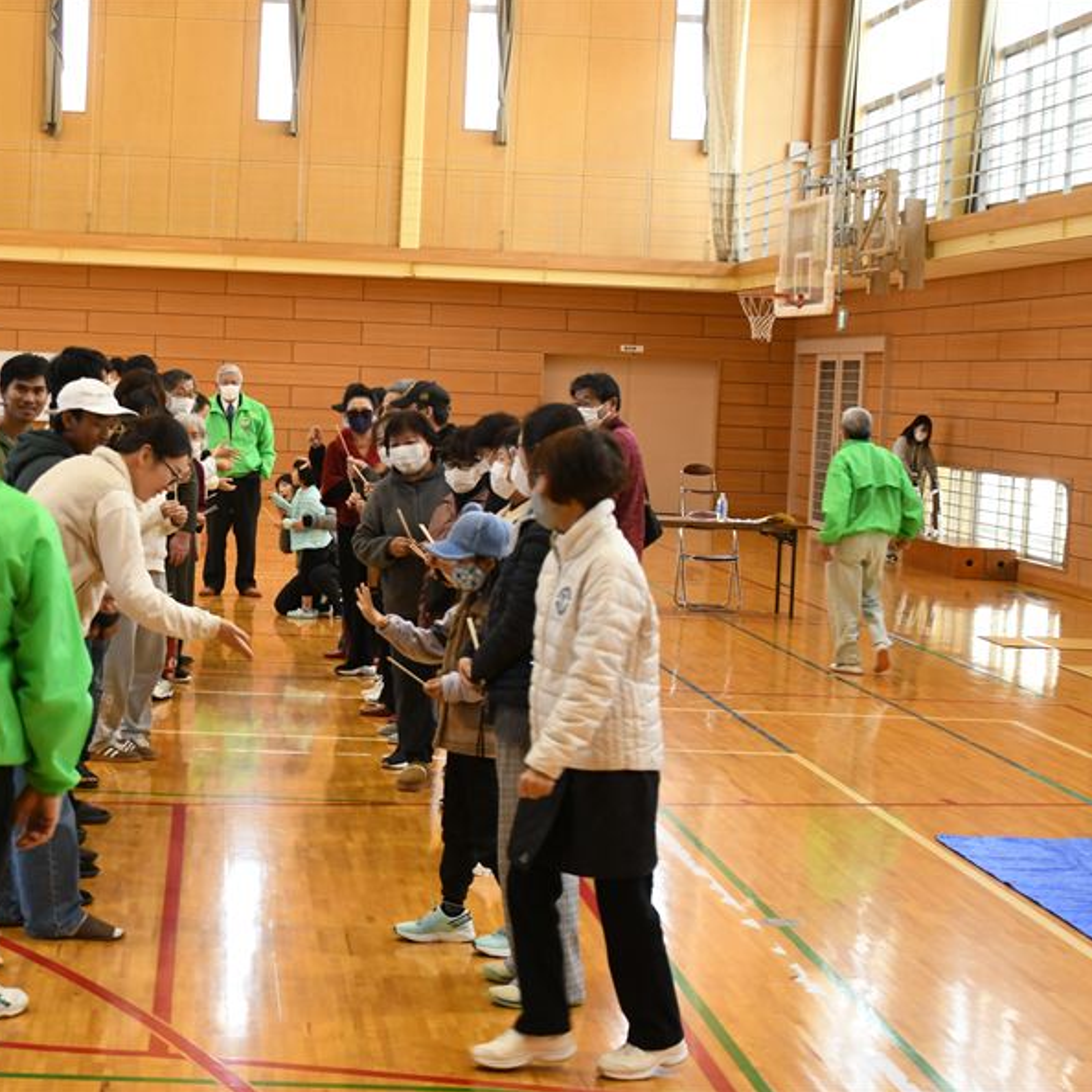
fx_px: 2391
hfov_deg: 25.5
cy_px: 544
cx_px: 331
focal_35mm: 67
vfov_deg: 25.7
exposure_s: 1/160
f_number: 5
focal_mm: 35
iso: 1000
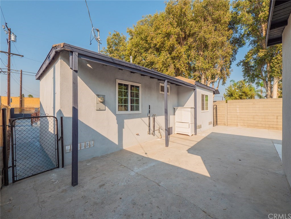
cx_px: 146
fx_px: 118
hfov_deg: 102.1
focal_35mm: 14
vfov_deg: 85.7
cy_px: 110
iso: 200
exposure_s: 1/400
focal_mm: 7
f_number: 7.1
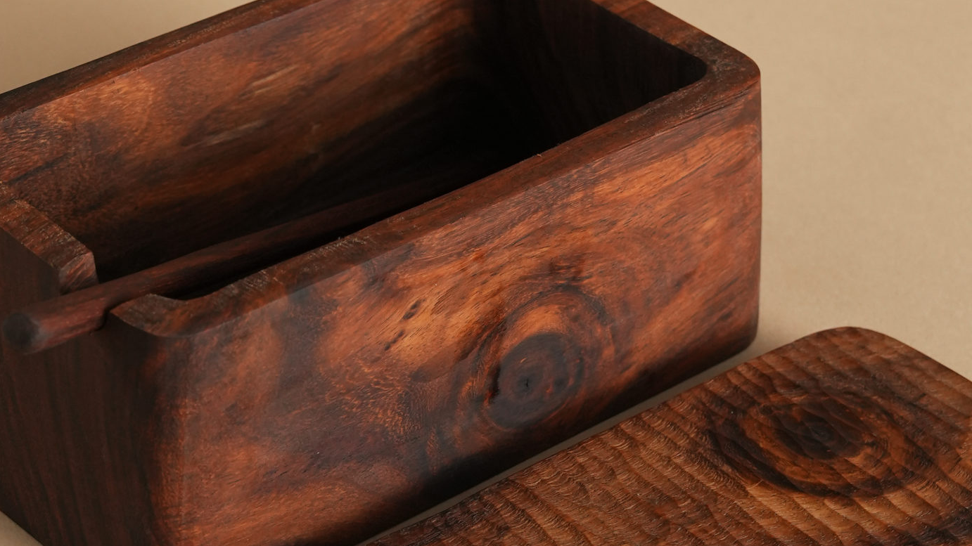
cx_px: 533
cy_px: 184
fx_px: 4922
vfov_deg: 6.4
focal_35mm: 191
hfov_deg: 11.3
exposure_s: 1/100
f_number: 8
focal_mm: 70
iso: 1000
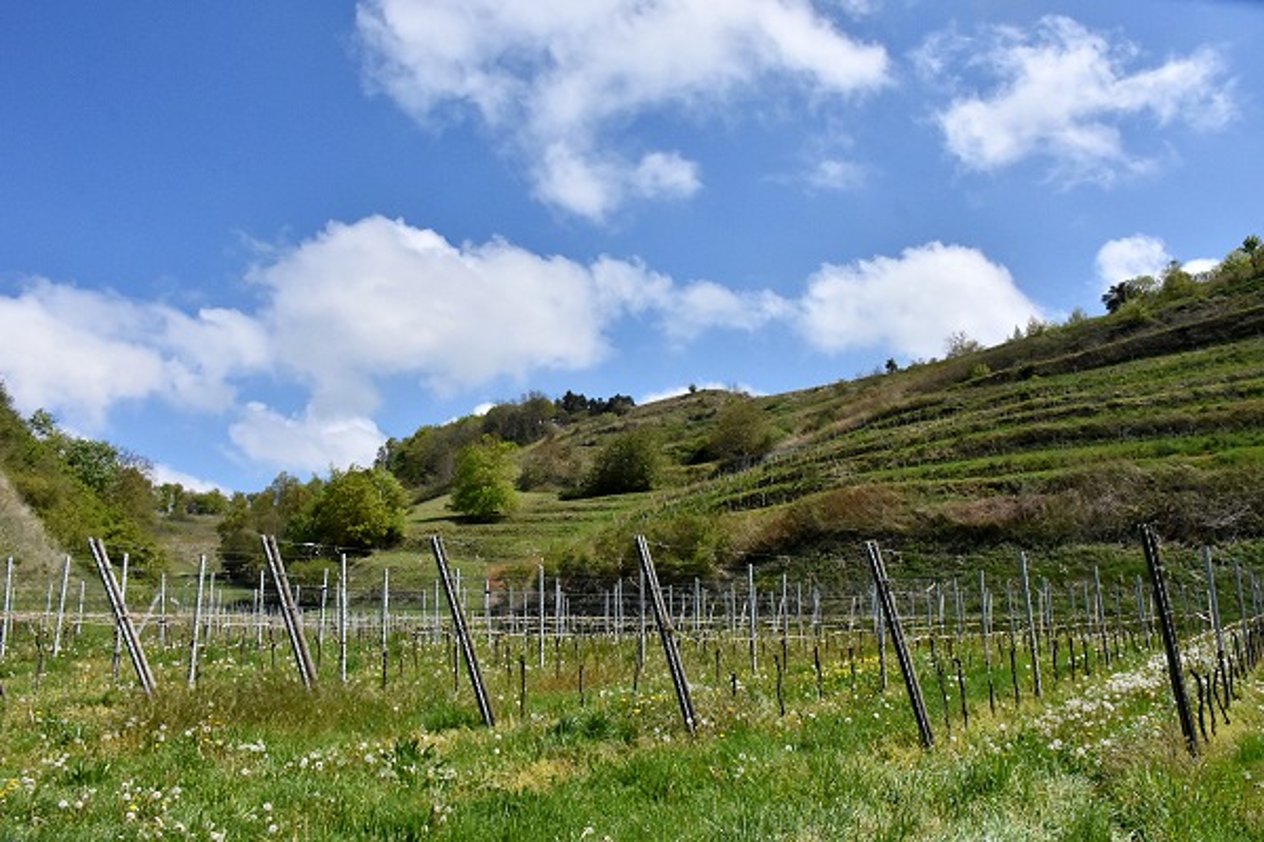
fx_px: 948
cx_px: 632
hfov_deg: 67.4
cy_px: 421
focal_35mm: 27
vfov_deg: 47.9
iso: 2000
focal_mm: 18
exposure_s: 1/8000
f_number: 10
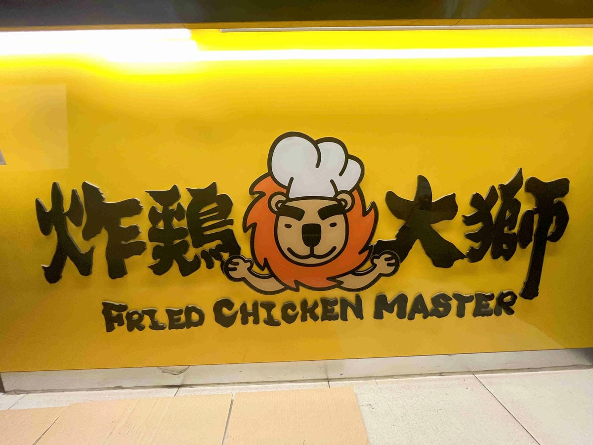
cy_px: 222
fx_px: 223
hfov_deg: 106.2
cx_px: 296
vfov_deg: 89.9
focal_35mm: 13
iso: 200
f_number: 1.8
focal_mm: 1.57
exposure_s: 1/120
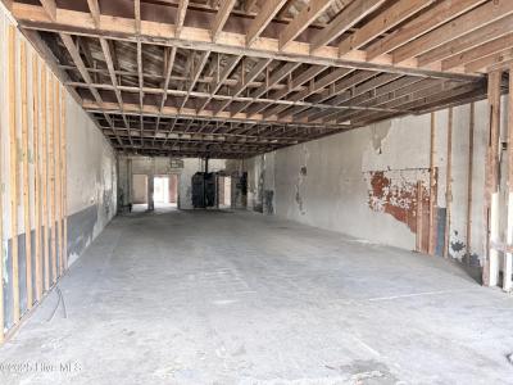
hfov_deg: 71.6
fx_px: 356
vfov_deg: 56.8
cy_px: 192
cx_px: 256
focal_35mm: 24
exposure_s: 1/60
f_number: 1.78
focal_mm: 6.76
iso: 500
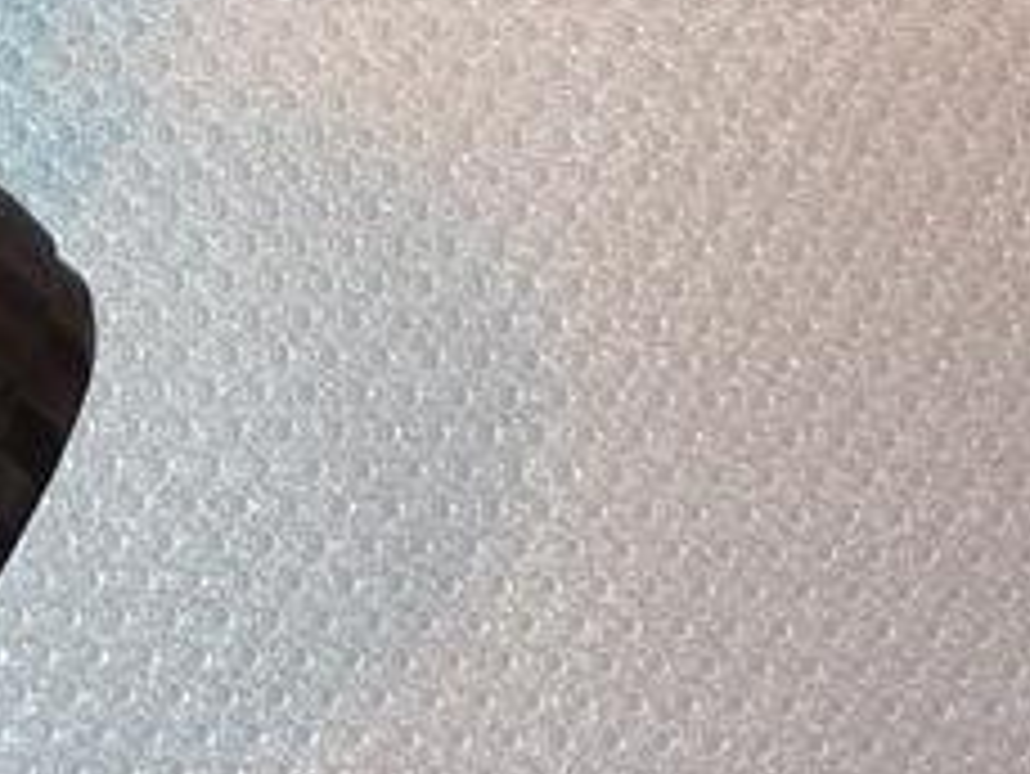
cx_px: -1048
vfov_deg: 9.7
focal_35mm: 143
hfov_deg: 12.2
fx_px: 4257
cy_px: -720
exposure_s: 1/30
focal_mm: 5.3
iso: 100
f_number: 3.5
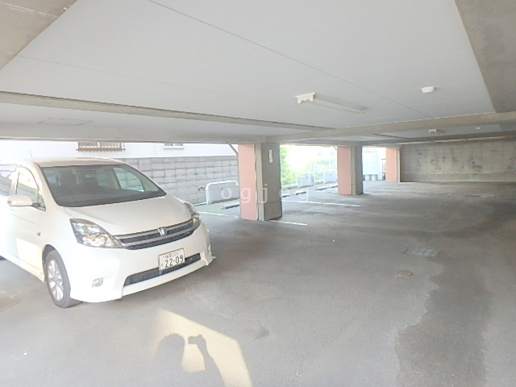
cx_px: 258
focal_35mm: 21
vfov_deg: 63.4
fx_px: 313
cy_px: 194
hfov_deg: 79.0
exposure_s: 1/50
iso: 200
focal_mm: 3.7
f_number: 3.5
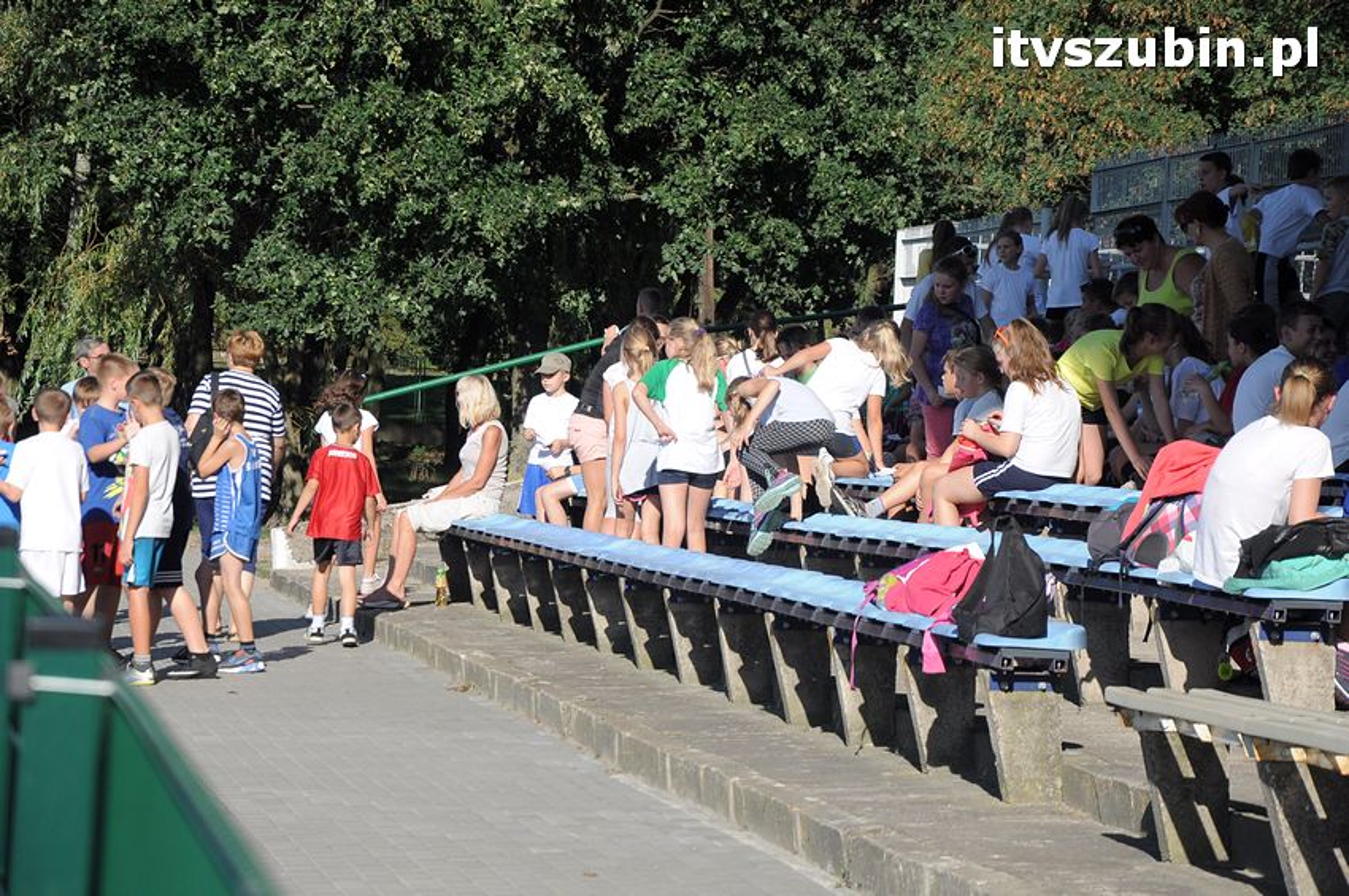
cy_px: 448
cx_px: 674
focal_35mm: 158
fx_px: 5896
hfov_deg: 13.1
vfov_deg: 8.7
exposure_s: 1/1000
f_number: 8
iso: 400
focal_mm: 105
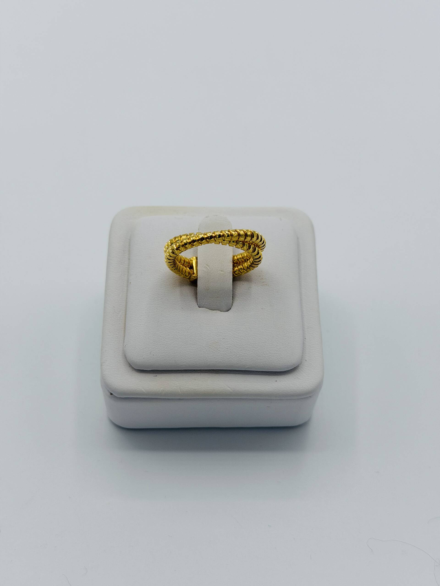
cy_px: 293
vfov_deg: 39.7
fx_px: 813
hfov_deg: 30.3
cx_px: 220
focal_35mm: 48
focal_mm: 6.76
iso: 64
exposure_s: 1/4329
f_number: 1.78
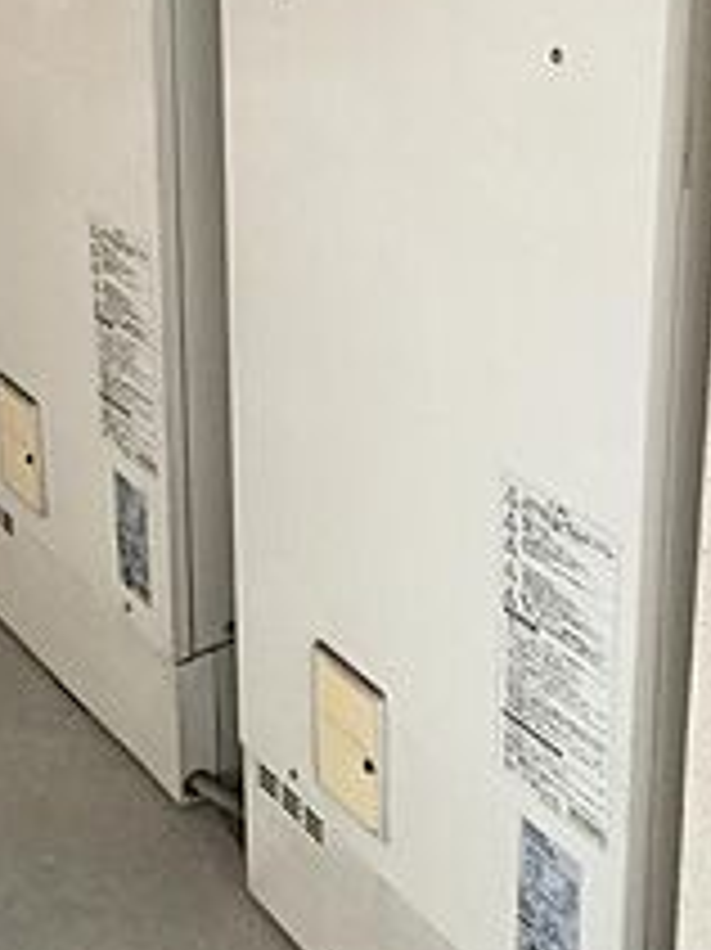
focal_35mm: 66
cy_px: 153
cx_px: 108
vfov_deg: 28.6
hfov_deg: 21.8
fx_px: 1809
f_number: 2.2
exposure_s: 1/15
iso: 40
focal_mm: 4.15
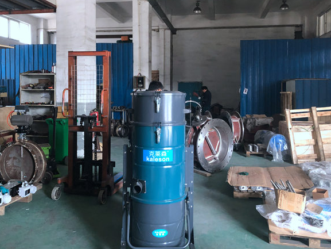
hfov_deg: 55.3
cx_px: 165
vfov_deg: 42.8
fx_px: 316
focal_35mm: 33
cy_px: 106
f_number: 1.8
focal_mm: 3.99
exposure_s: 1/100
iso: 200
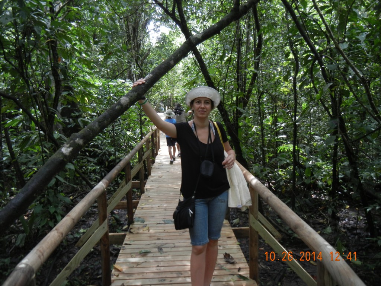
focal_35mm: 30
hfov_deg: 60.0
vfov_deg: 46.8
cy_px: 143
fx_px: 330
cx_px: 190
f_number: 3.5
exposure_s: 1/50
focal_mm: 5.4
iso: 170
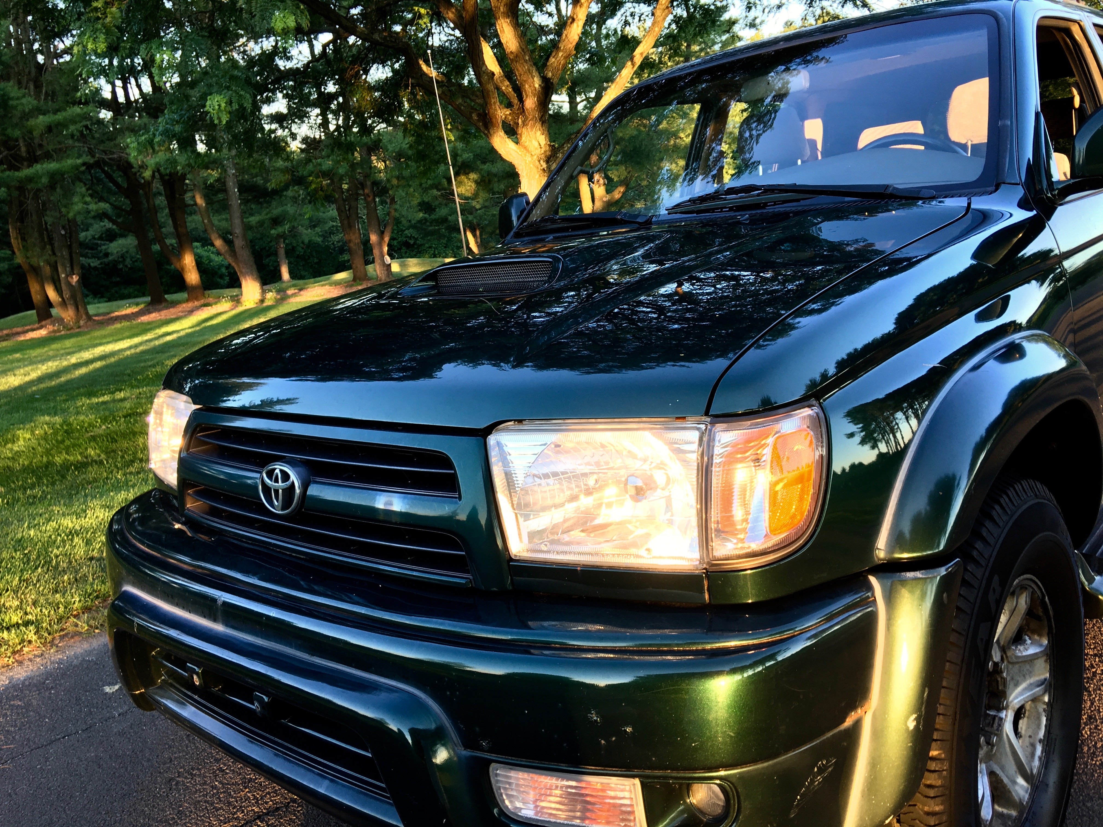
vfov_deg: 48.2
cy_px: 414
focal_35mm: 29
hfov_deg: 61.7
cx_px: 552
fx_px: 924
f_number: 2.2
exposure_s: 1/40
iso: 25
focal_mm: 4.15
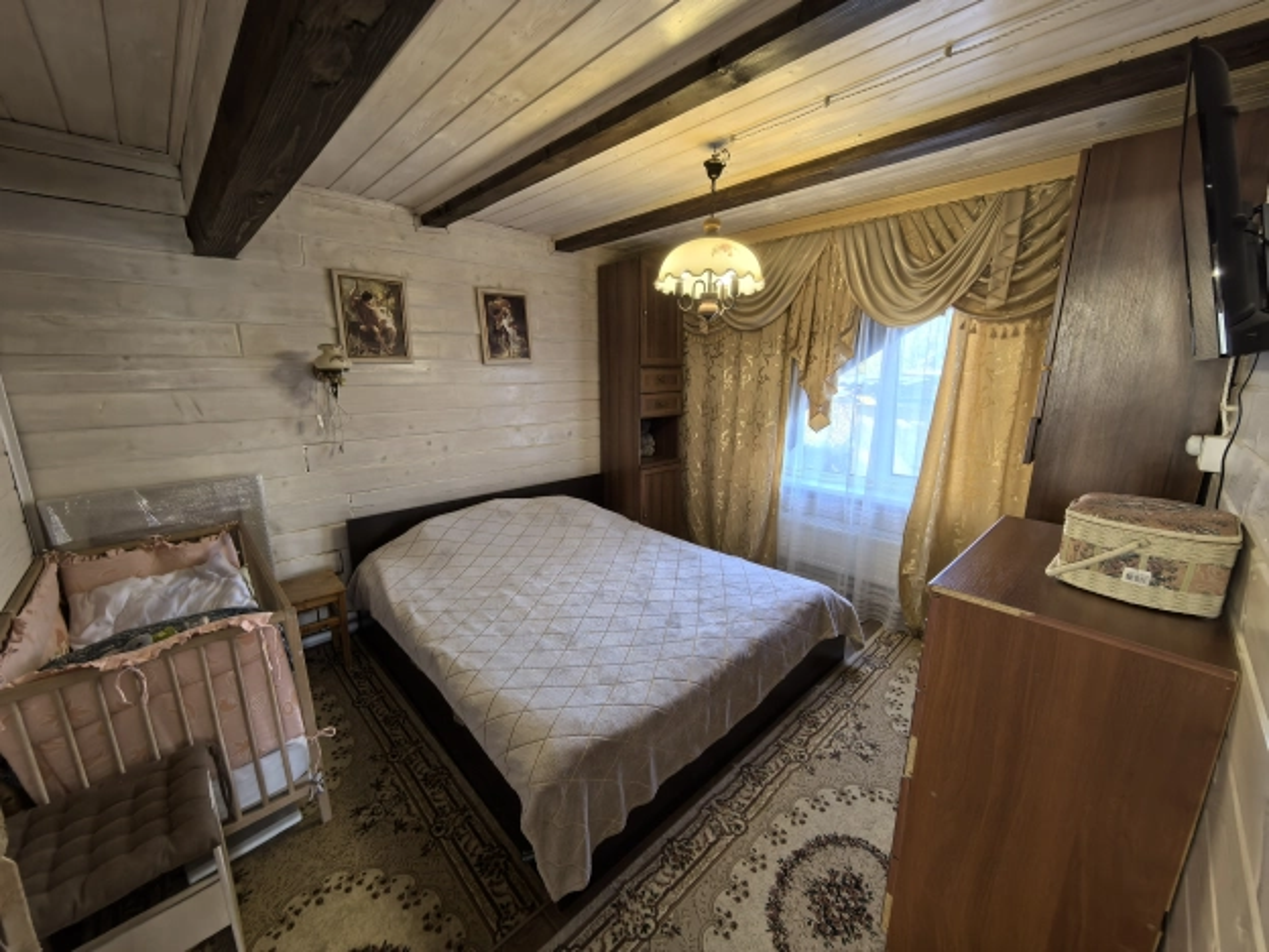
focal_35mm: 13
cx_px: 634
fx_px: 477
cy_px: 476
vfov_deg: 89.9
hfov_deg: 106.2
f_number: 2.2
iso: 400
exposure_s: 1/50
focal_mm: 1.95
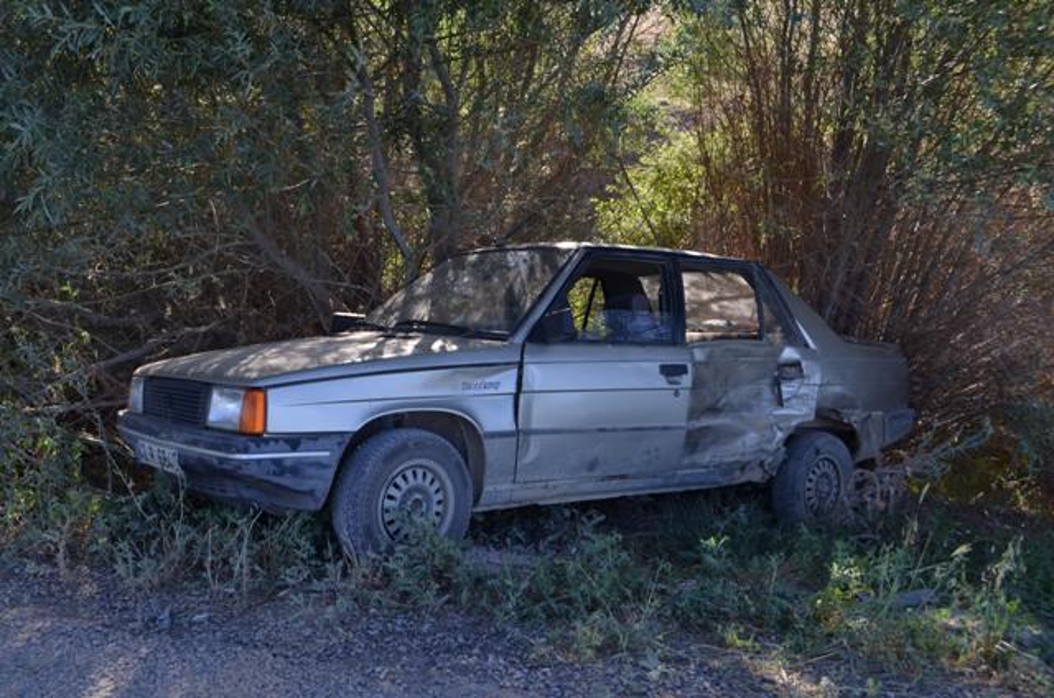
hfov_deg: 53.2
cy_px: 349
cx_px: 527
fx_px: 1052
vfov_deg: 36.7
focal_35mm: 36
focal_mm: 24
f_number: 5.6
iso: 200
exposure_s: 1/125
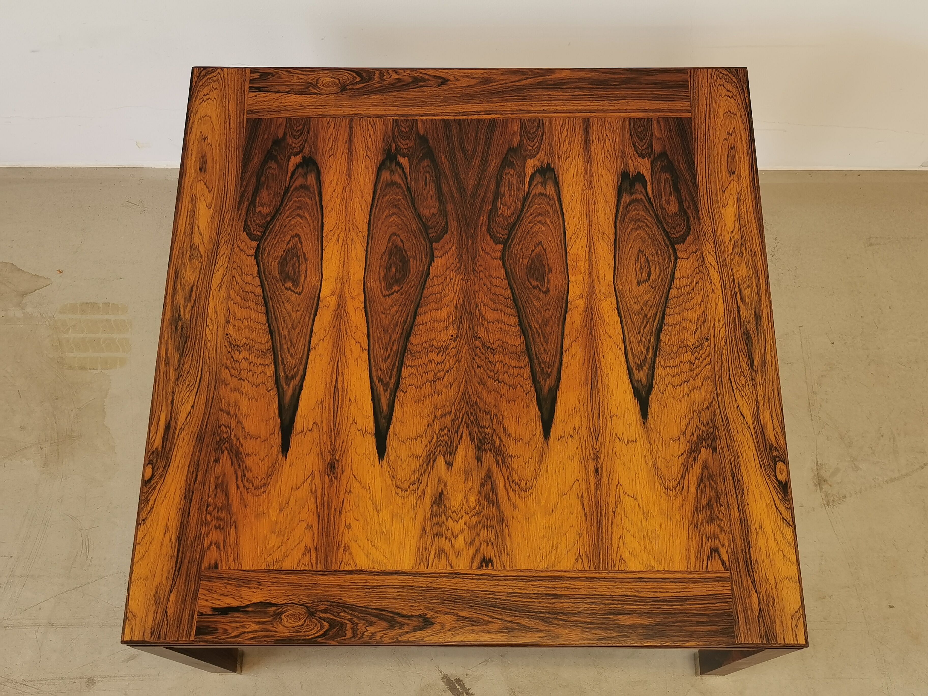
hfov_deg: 47.9
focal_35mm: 39
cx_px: 464
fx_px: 1046
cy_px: 348
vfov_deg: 36.8
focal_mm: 5.58
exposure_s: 1/121
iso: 50
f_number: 1.8
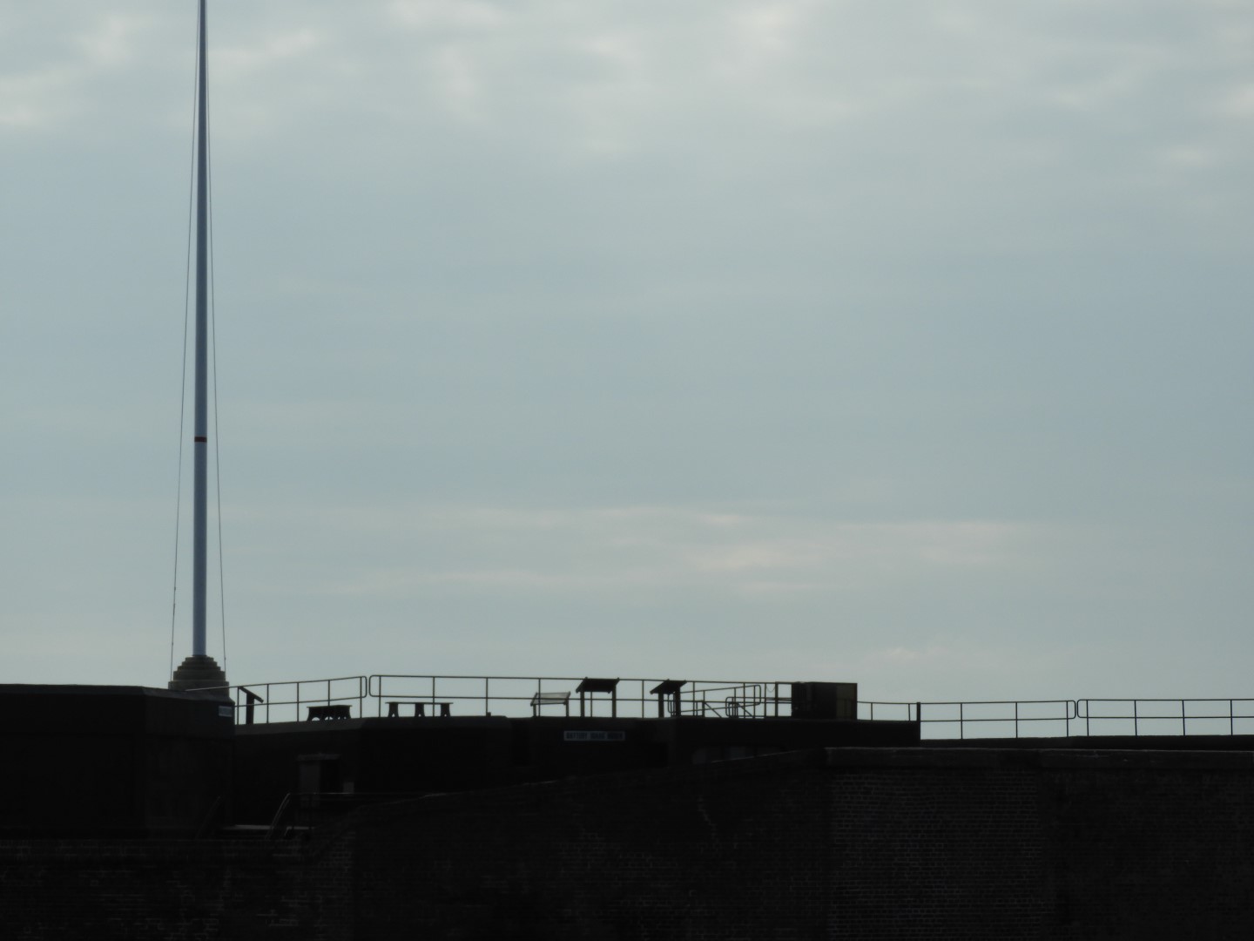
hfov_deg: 13.2
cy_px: 470
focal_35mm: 150
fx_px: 5434
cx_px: 627
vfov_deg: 9.9
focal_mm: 26.9
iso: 100
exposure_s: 1/1600
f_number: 5.2
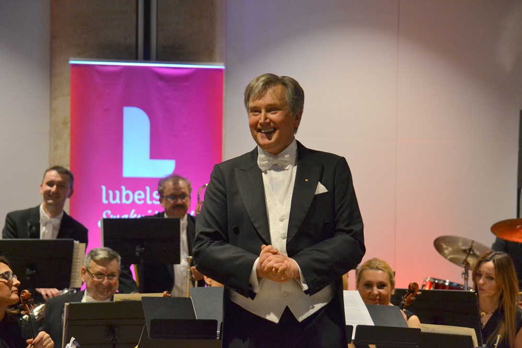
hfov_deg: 16.1
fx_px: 1848
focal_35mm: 128
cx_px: 261
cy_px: 174
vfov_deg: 10.7
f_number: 4.5
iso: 1800
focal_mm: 85
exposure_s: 1/125
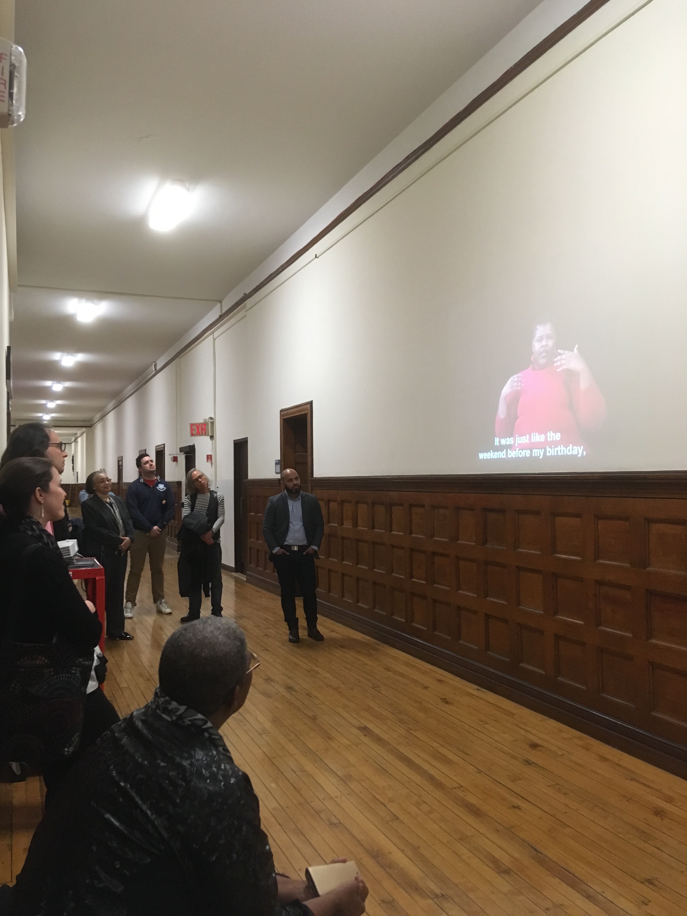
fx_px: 767
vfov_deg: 61.7
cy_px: 458
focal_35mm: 29
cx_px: 344
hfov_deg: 48.2
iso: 200
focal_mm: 4.15
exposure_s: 1/30
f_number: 2.2
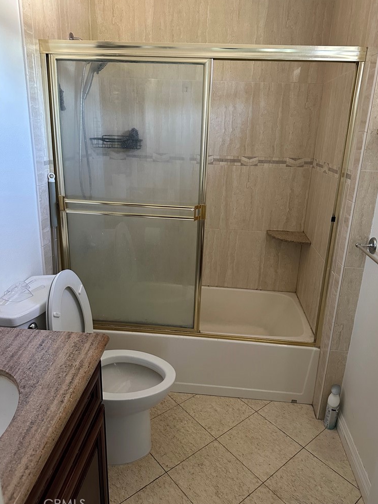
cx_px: 195
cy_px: 249
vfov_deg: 69.4
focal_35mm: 25
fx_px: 364
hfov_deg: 54.9
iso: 500
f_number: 1.78
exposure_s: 1/60
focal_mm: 6.86
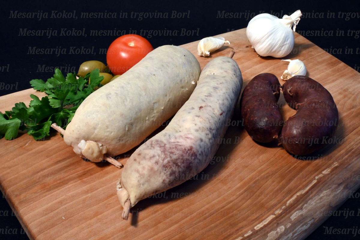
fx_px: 367
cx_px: 180
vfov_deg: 36.2
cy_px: 120
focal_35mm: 37
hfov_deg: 52.2
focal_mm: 24.5
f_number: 29
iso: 1600
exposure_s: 1/6
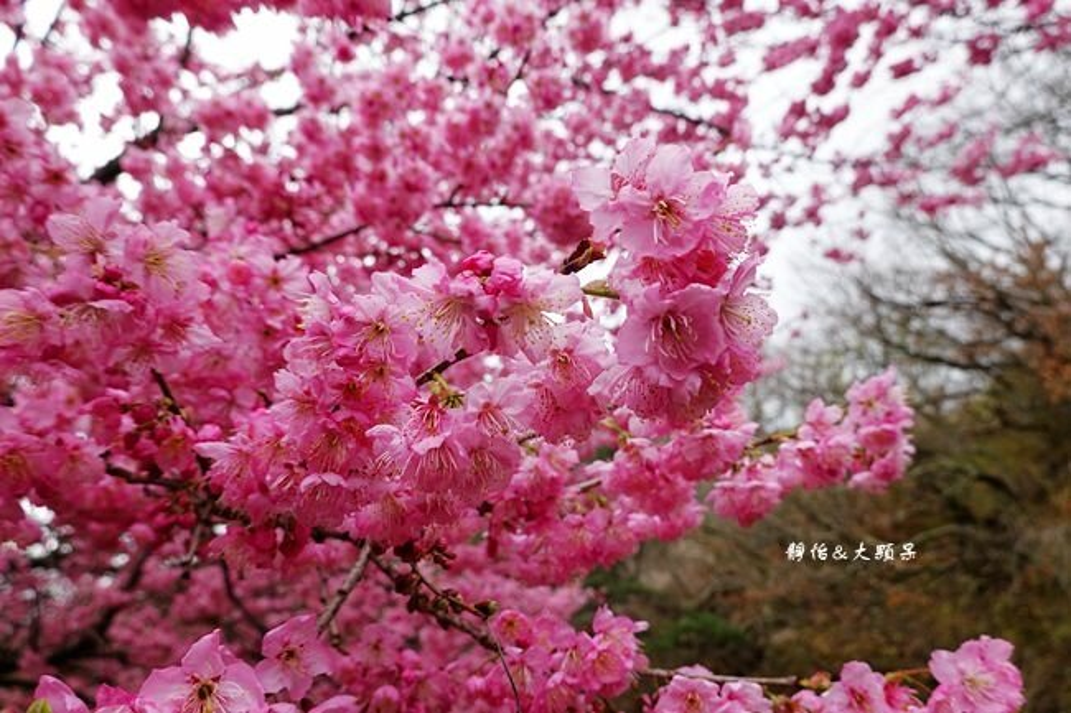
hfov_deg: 71.5
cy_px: 356
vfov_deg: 51.3
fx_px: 744
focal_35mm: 25
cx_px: 536
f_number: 3.2
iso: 125
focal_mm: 9.36
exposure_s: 1/200
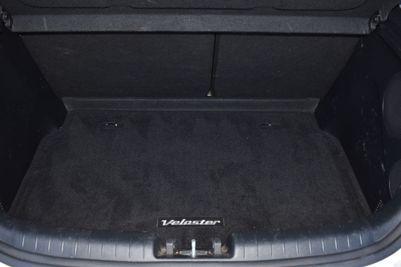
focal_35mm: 34
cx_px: 200
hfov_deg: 55.1
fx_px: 384
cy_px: 134
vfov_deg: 38.3
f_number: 5.6
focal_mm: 23
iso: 360
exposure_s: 1/125
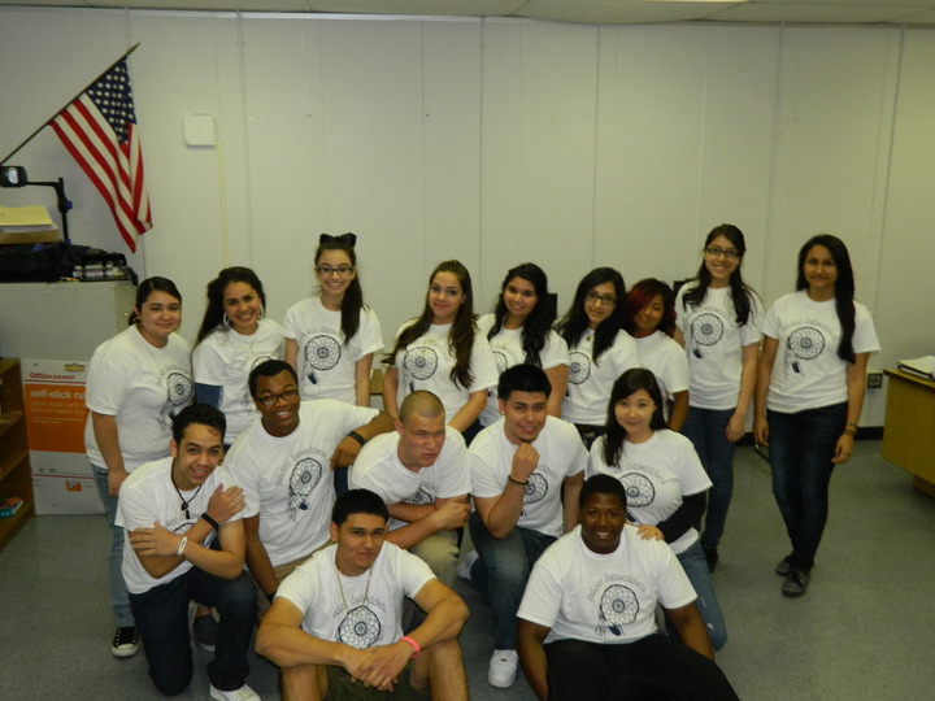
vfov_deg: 45.4
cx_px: 468
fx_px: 837
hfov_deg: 58.4
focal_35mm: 31
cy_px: 350
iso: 200
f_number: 3.2
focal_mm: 5.6
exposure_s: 1/40
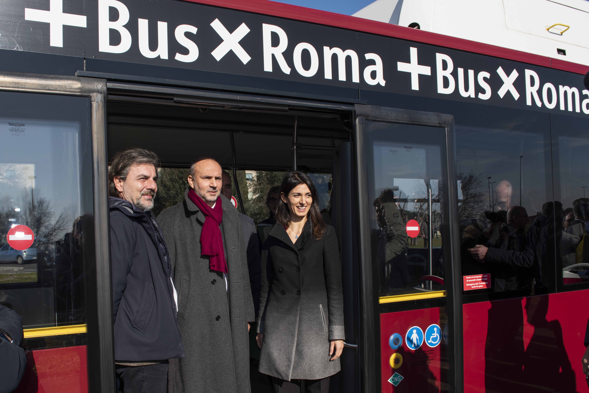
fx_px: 393
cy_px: 196
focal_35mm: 24
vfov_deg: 53.2
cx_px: 294
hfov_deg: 73.7
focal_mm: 24
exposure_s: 1/250
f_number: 10
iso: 160
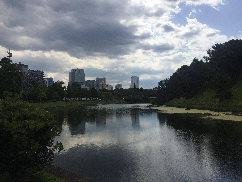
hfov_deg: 61.7
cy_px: 91
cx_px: 121
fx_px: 203
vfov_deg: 48.2
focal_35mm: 29
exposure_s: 1/4950
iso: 32
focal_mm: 4.15
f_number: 2.2
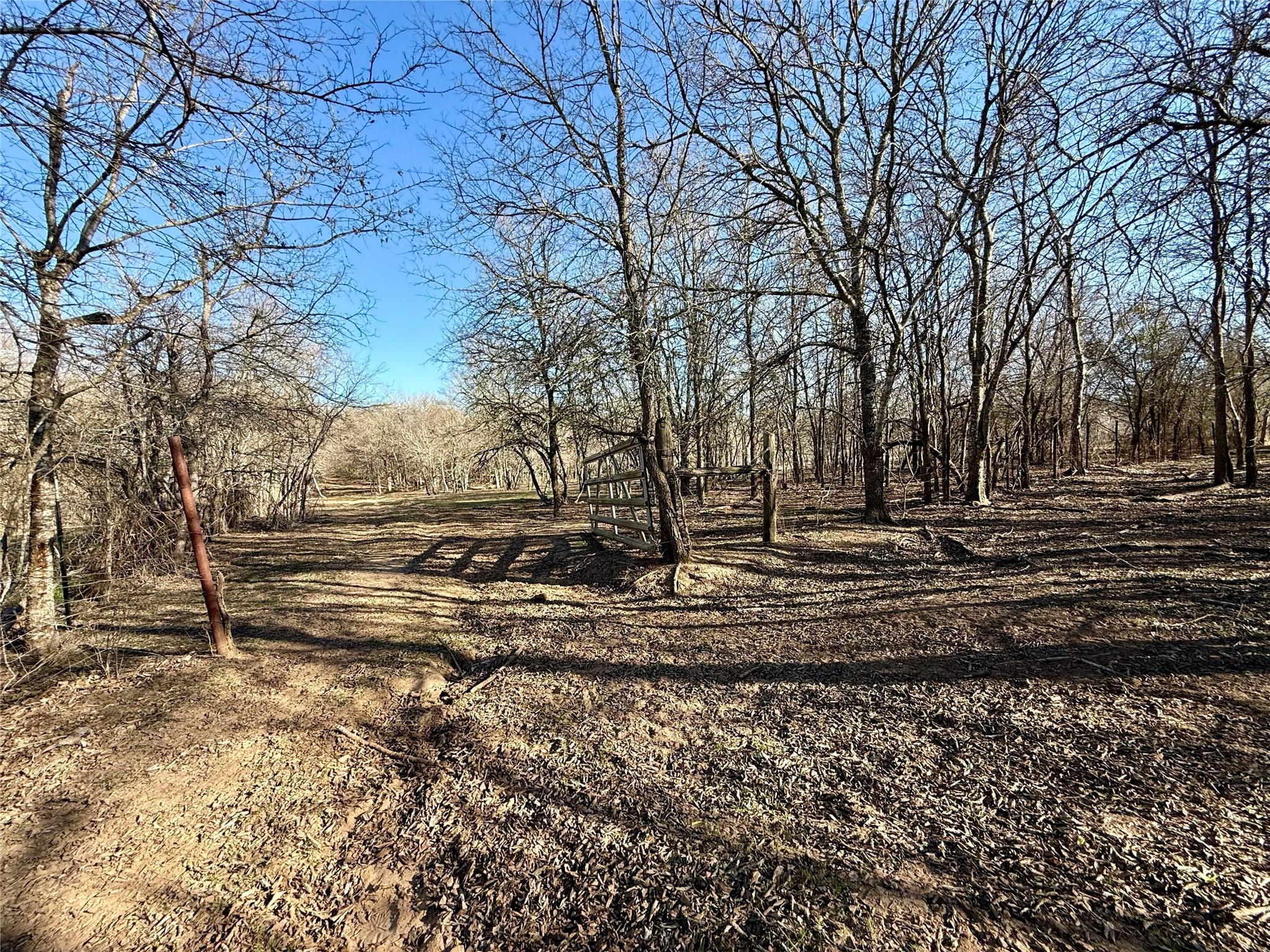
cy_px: 476
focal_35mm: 14
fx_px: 514
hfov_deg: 102.1
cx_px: 635
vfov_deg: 85.7
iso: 64
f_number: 2.2
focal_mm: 2.22
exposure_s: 1/672
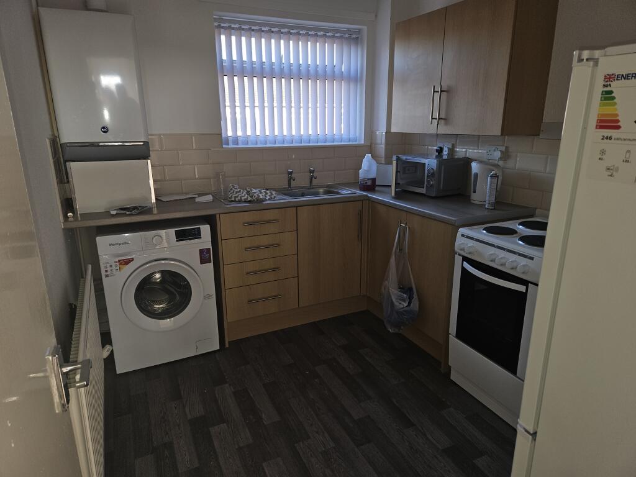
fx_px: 423
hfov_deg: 73.9
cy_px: 238
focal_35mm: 23
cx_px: 318
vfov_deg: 58.9
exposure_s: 1/50
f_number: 1.8
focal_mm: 5.4
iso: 25
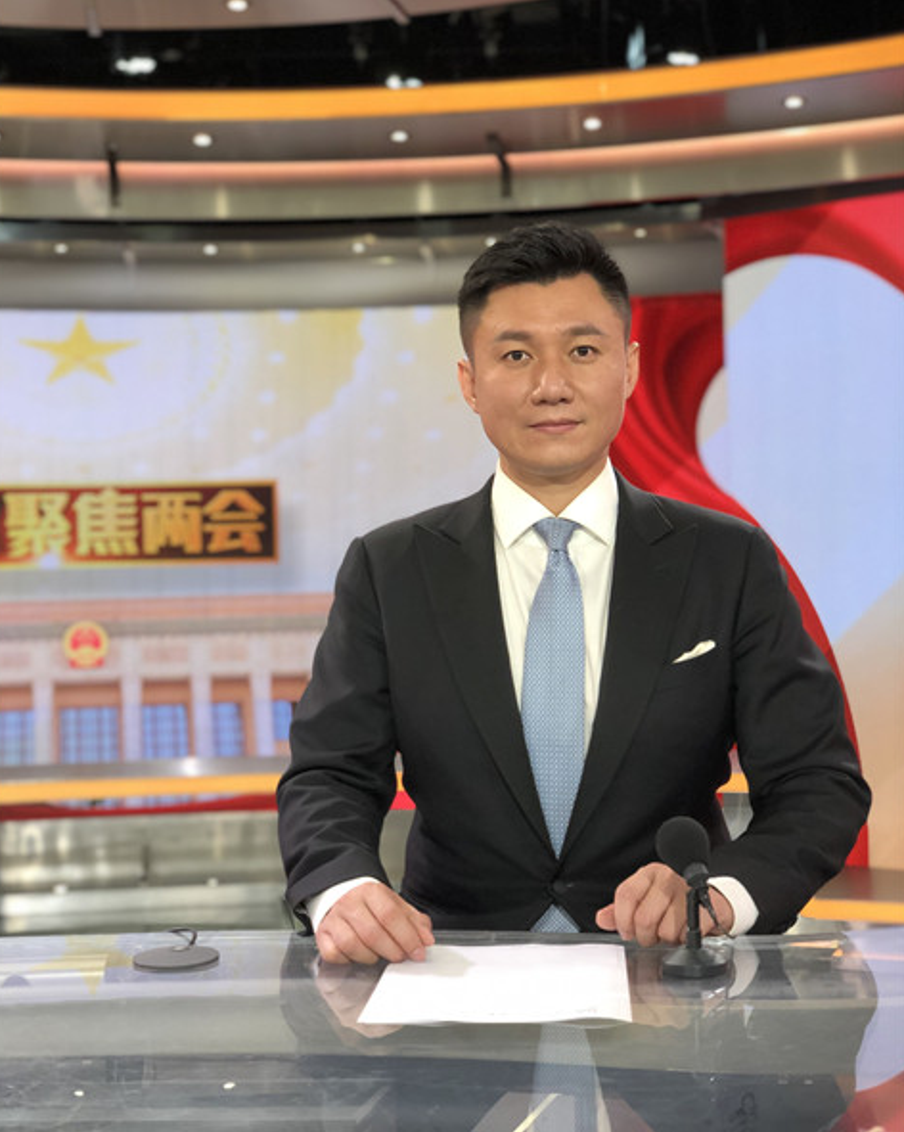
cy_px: 565
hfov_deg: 27.6
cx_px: 448
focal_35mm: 55
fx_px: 1841
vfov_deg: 34.2
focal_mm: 6
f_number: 2.4
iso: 100
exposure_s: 1/56
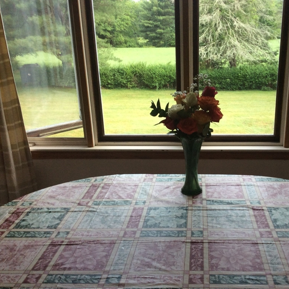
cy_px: 145
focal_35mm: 38
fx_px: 359
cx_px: 189
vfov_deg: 43.9
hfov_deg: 43.3
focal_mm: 3.3
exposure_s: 1/120
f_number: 2.4
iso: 50
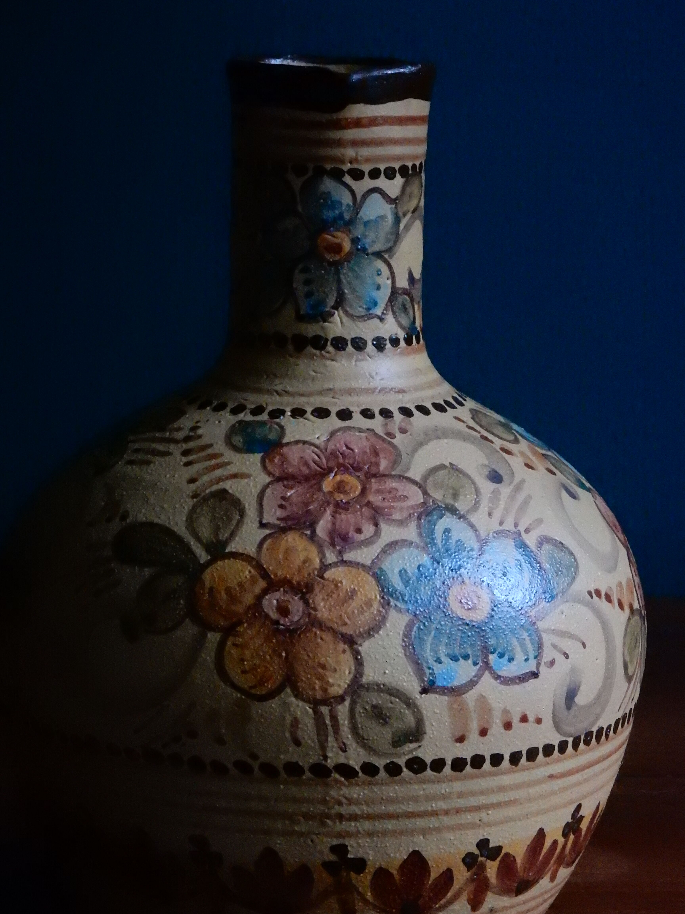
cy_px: 457
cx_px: 342
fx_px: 3087
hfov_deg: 12.7
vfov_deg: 16.8
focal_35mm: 117
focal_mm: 20.9
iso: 1600
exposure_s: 1/50
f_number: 5.6
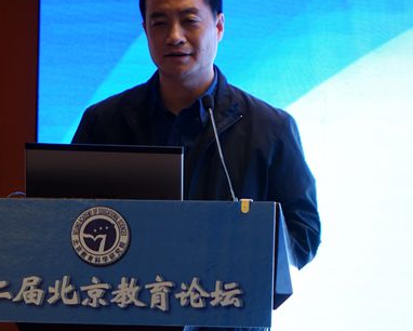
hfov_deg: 11.5
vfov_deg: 9.3
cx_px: 128
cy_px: 147
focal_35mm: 167
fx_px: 2042
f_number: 2.8
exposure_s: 1/160
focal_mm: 46.21
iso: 800
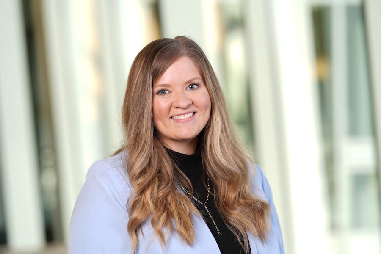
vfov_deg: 10.2
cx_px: 190
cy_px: 127
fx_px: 1429
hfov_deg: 15.2
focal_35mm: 135
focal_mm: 135
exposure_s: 1/200
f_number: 3.2
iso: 80
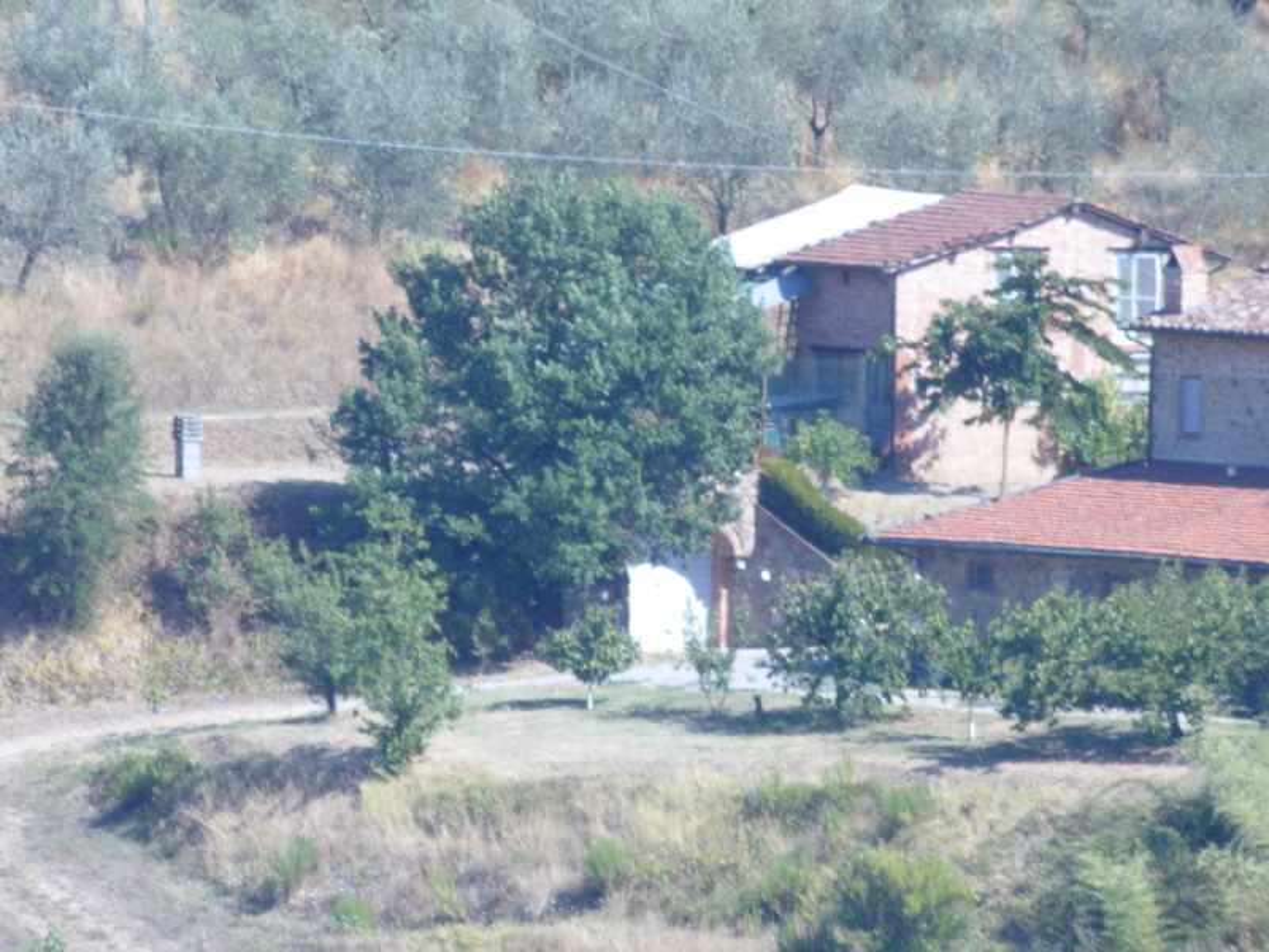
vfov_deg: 1.3
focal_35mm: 1183
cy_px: 476
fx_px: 43368
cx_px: 634
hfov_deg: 1.7
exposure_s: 1/250
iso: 100
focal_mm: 168
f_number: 6.5
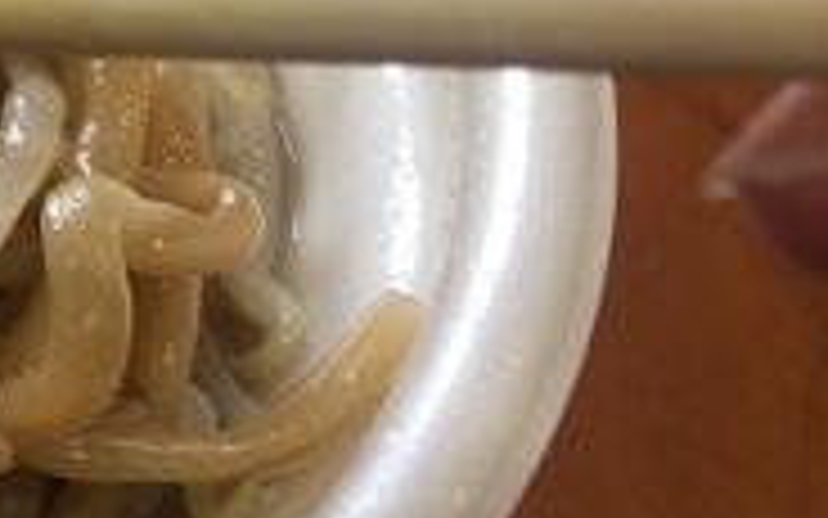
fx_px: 2257
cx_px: -504
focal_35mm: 100
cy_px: 131
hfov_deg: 18.0
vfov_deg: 13.0
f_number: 2.2
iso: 32
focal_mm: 4.15
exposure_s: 1/60
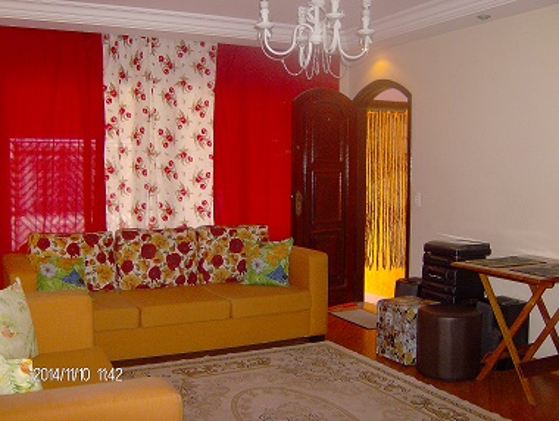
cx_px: 280
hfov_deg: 51.3
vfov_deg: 39.7
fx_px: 582
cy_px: 210
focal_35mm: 36
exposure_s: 1/60
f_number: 2.8
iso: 200
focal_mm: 6
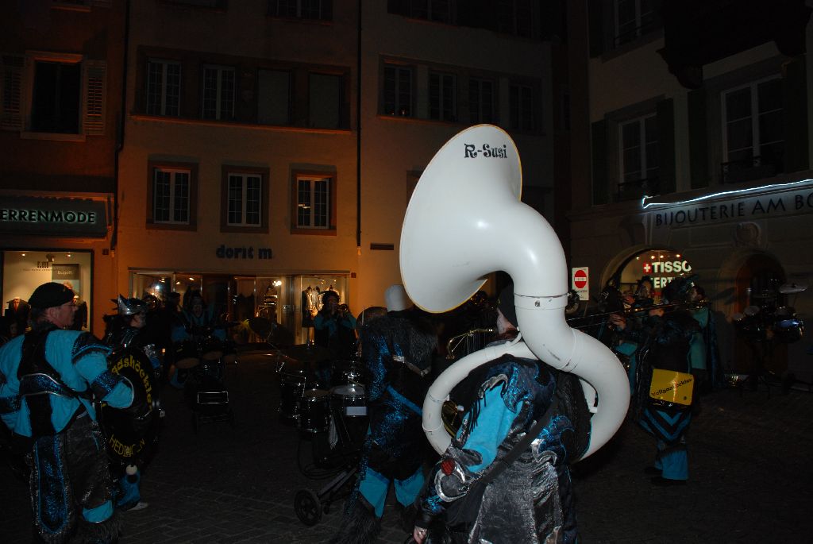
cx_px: 406
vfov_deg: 48.0
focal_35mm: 27
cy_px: 272
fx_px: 610
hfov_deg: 67.3
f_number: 4
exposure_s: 1/60
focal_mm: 18
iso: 200
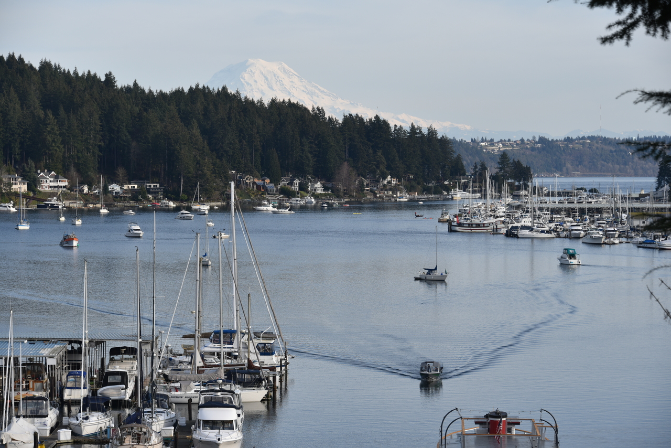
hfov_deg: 16.8
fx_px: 2274
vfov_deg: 11.2
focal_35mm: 122
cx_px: 336
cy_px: 224
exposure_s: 1/250
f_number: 8
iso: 100
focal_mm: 122
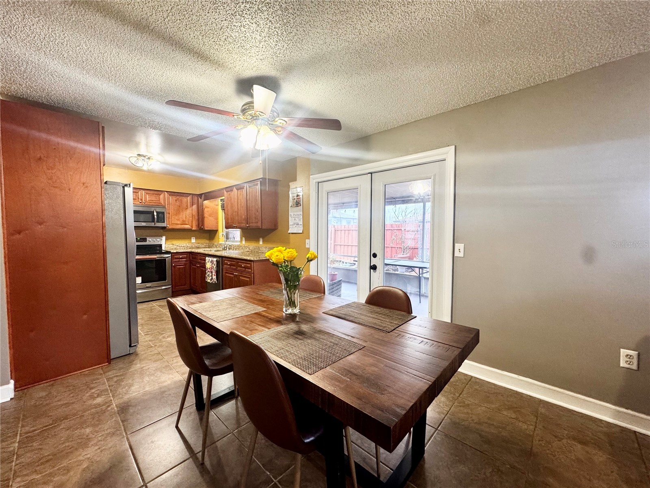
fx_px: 263
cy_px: 244
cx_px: 325
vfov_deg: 85.7
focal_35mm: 14
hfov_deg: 102.1
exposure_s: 1/60
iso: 250
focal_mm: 2.22
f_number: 2.2
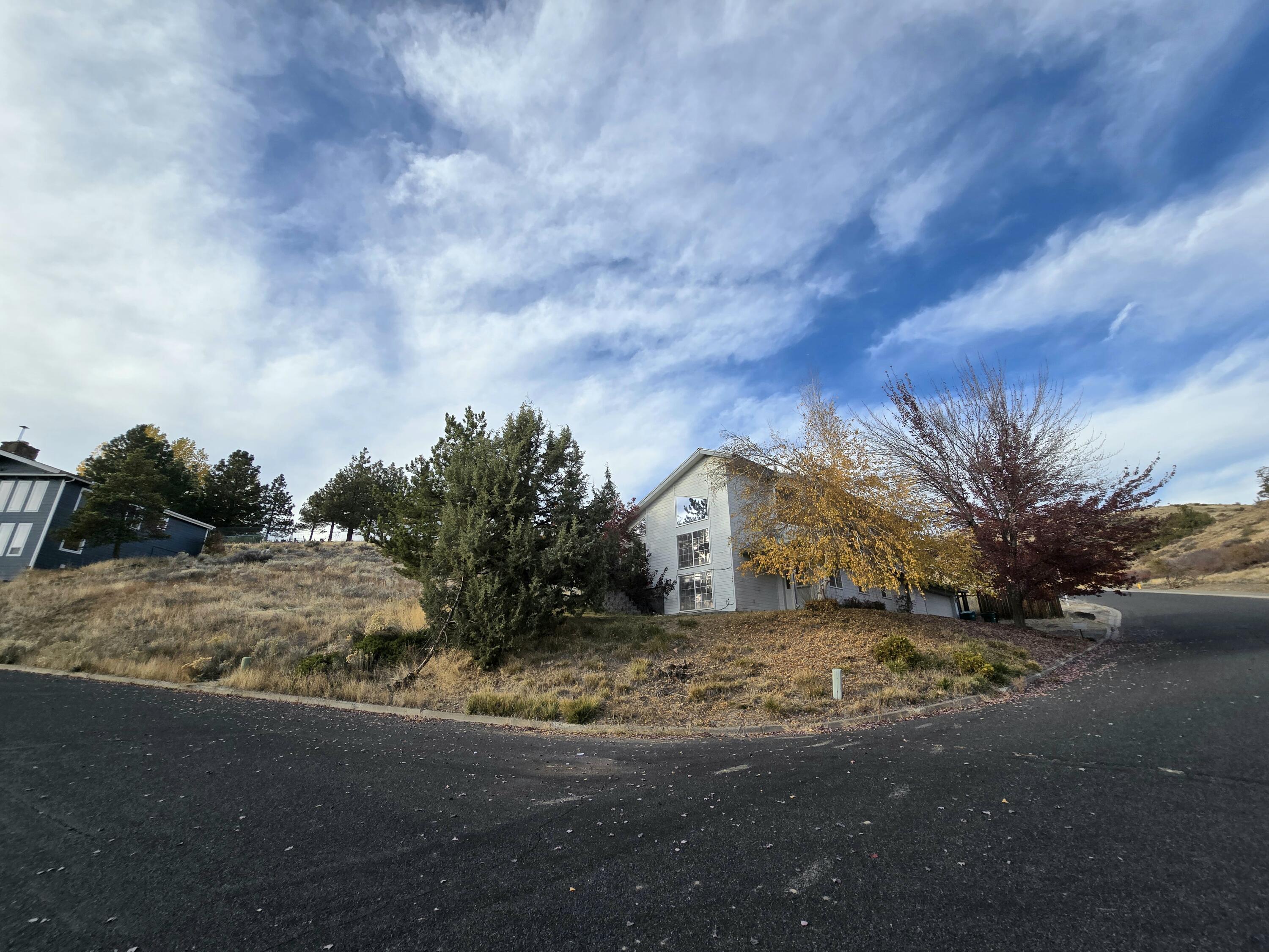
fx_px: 477
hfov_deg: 106.2
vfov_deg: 89.9
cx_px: 634
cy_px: 476
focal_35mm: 13
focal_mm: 2.2
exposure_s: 1/1000
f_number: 2.2
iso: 50
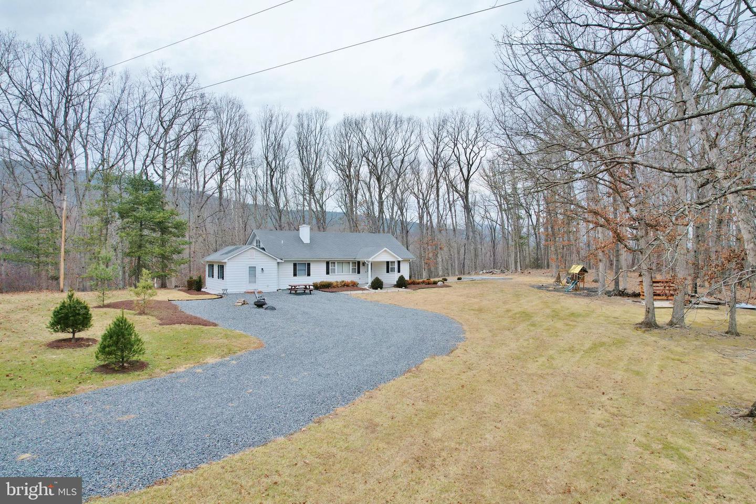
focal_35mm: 22
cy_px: 252
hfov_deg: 78.6
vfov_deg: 57.2
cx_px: 378
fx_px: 462
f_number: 2.8
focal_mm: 8.38
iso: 100
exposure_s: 1/725
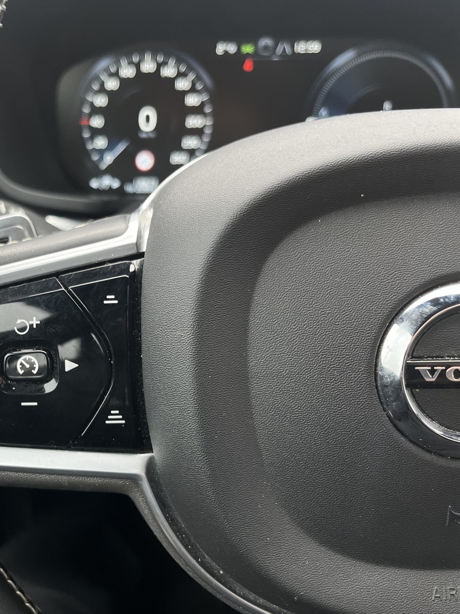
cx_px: 98
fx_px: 620
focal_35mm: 35
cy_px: 308
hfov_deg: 39.2
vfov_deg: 52.6
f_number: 1.6
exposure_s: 1/121
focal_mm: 5.1
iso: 80
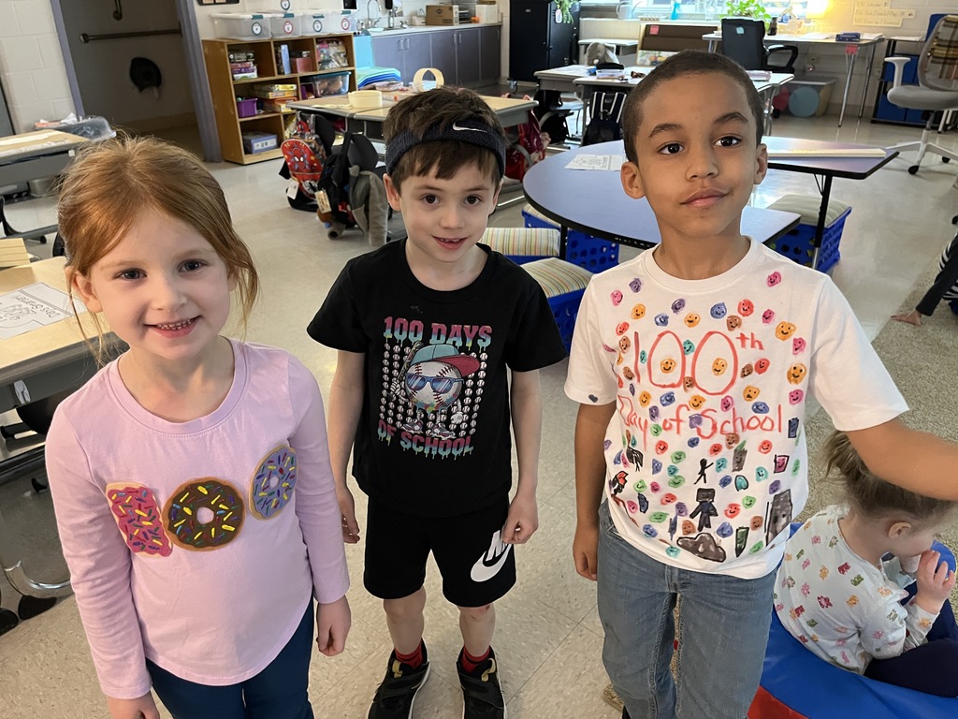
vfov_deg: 53.1
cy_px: 360
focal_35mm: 26
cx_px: 479
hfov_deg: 67.3
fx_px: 720
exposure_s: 1/40
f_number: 1.6
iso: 500
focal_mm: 5.1
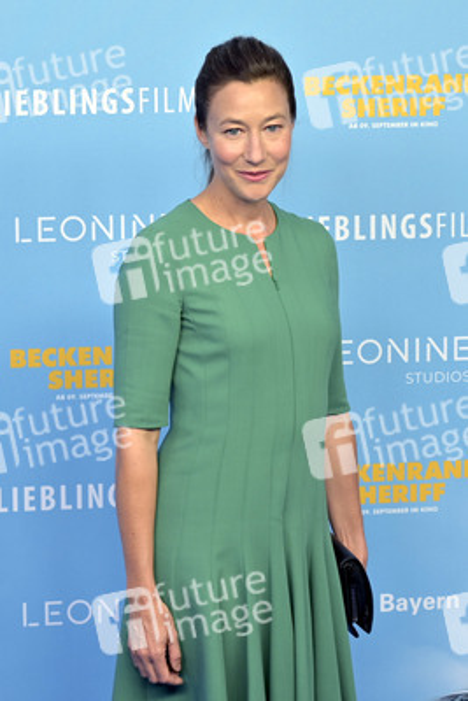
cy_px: 350
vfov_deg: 28.8
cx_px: 234
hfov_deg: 19.5
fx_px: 1364
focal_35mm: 70
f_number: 4
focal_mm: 70
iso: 160
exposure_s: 1/200
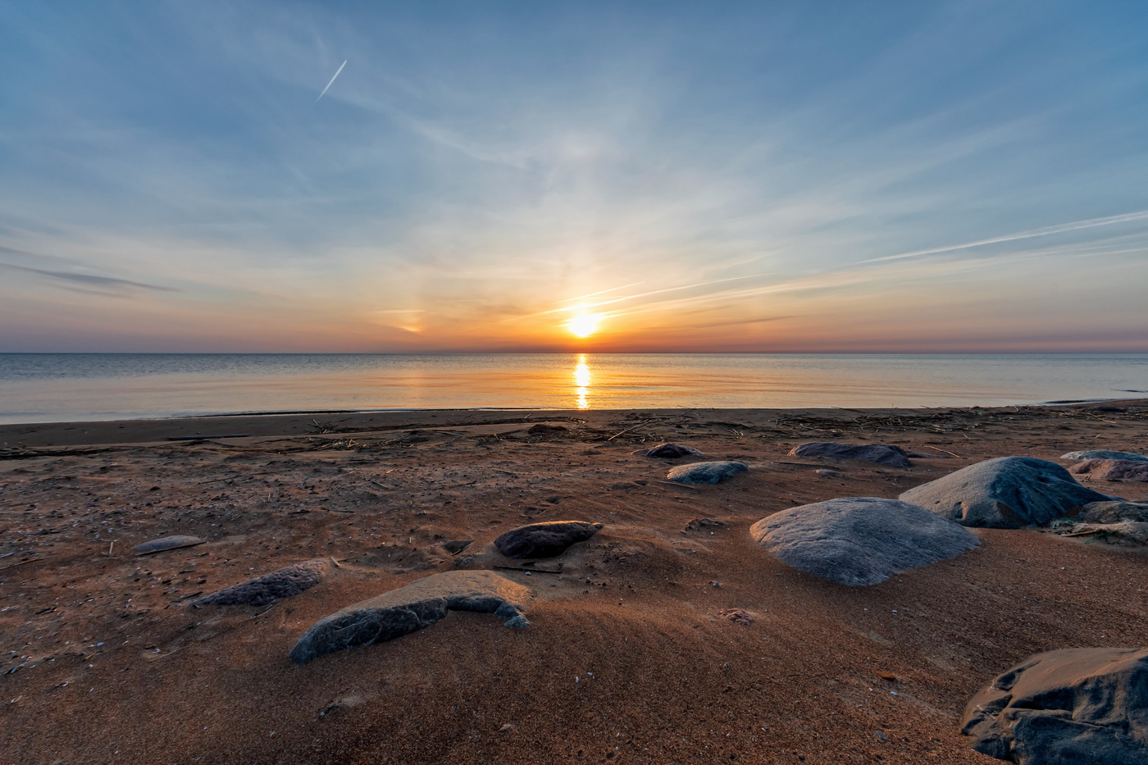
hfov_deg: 112.6
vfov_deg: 90.0
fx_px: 383
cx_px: 574
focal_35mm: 12
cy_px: 382
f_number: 10
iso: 200
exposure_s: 1/125
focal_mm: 8
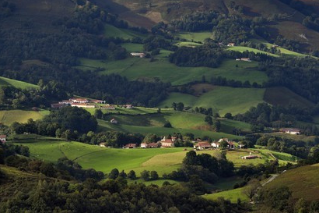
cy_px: 105
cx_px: 160
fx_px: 1816
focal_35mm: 205
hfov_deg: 10.0
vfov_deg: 6.7
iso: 200
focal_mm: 200
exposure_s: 1/250
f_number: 10
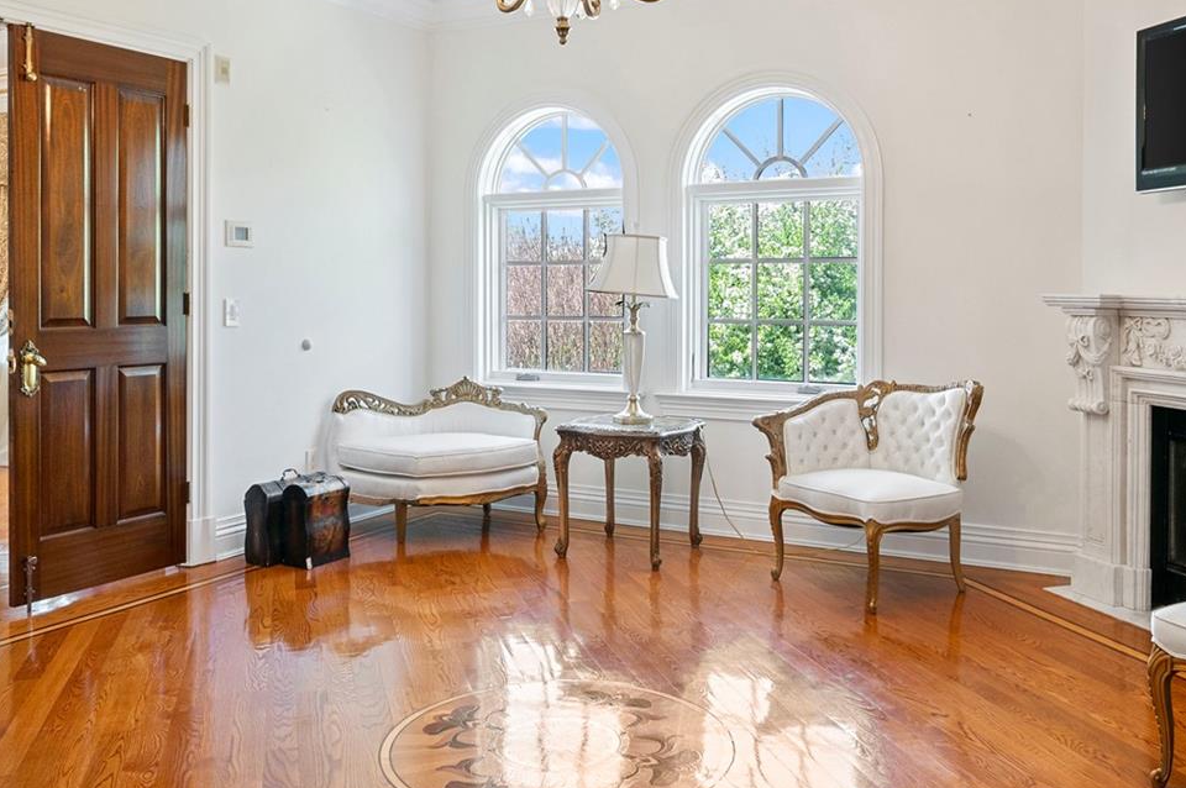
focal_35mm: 32
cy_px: 298
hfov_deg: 58.7
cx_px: 620
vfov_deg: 40.8
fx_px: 1053
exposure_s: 1/10
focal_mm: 15
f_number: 8
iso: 500
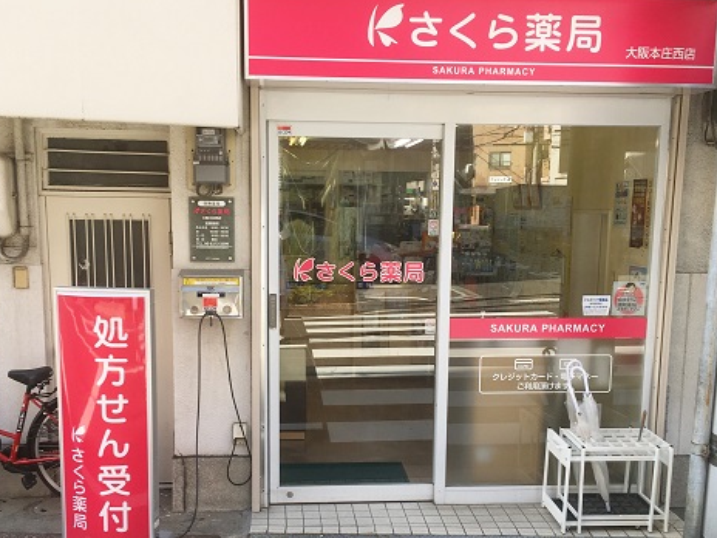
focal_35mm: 30
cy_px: 263
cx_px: 351
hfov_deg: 60.0
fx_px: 621
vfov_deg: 46.8
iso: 25
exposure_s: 1/349
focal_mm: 4.15
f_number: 2.2
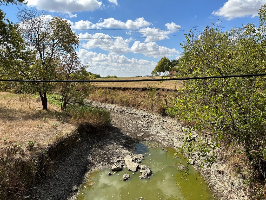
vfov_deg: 56.8
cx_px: 133
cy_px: 100
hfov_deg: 71.6
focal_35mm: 24
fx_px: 184
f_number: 1.78
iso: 80
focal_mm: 6.86
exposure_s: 1/5525
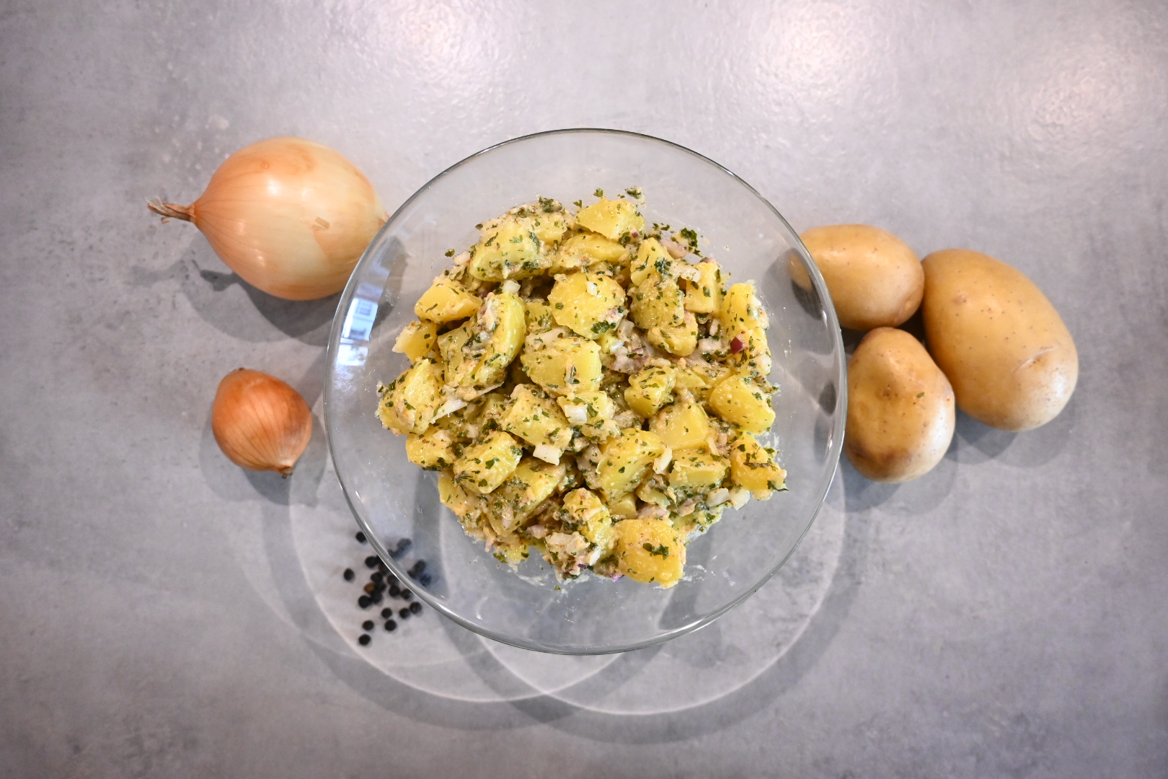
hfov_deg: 73.7
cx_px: 584
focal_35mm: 24
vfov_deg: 53.1
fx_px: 779
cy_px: 390
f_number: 3.5
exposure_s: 1/125
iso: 2000
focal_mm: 16
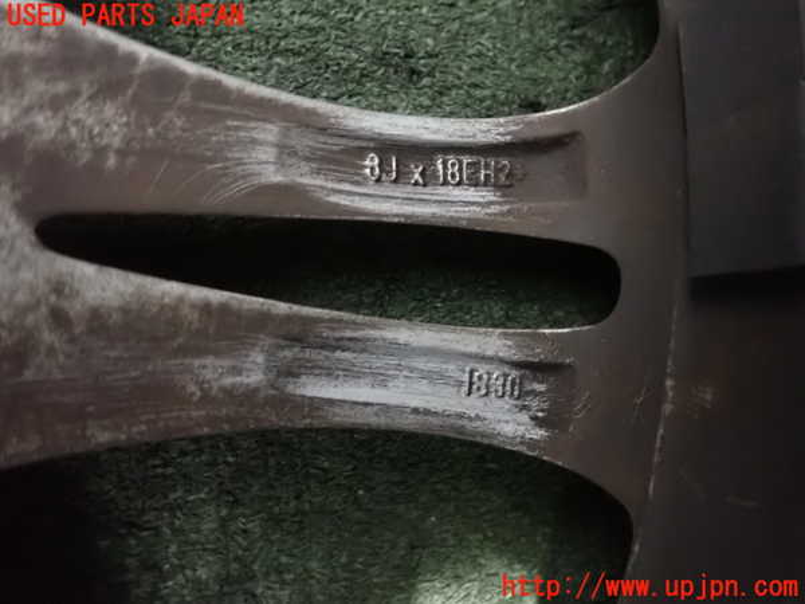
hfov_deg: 69.4
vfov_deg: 54.9
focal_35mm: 25
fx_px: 581
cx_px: 402
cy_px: 302
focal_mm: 4.5
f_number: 2
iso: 1600
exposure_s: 1/6
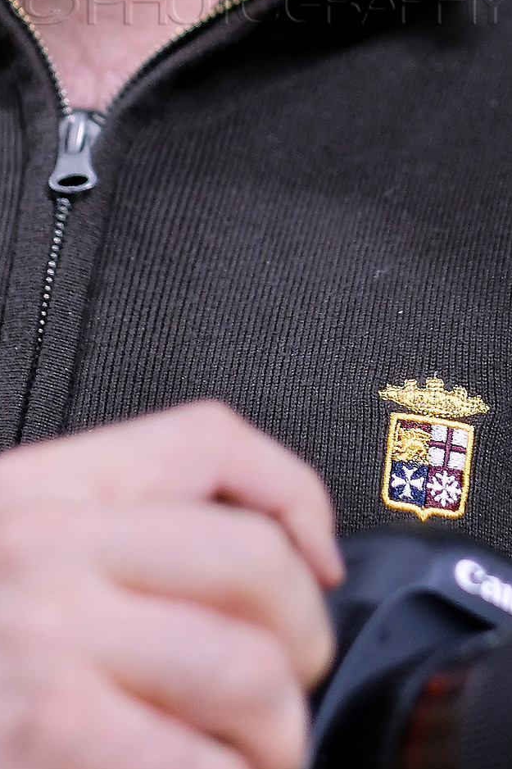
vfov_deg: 9.5
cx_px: 258
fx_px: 4588
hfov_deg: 6.4
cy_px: -52
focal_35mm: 215
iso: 1250
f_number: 1.2
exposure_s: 1/250
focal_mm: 56
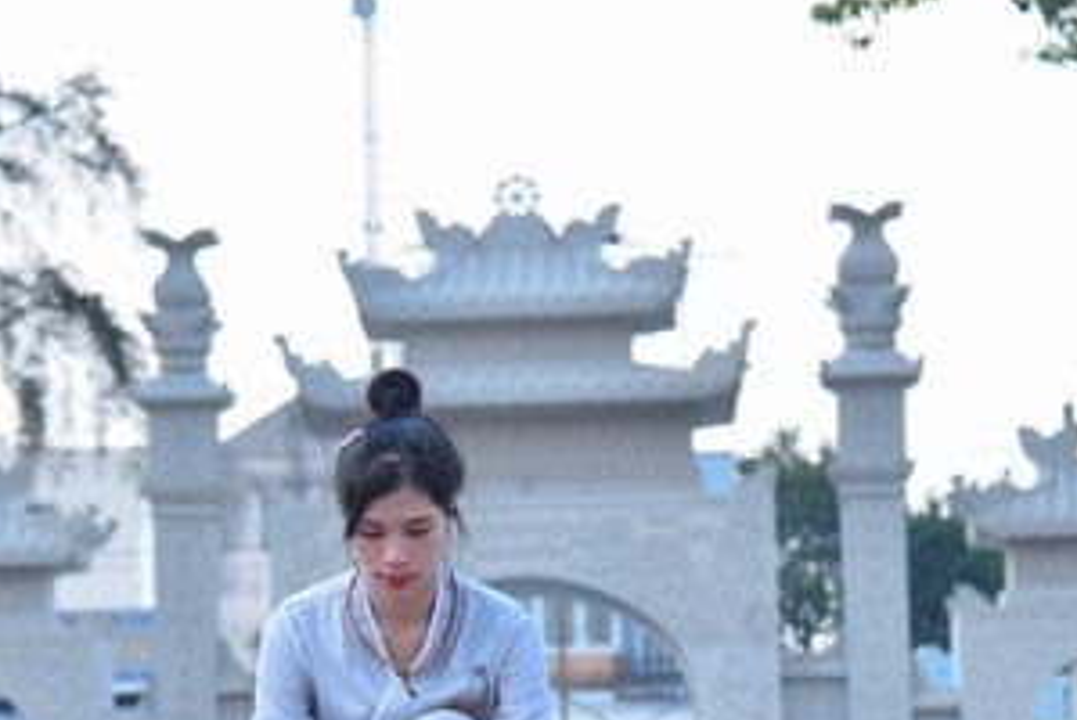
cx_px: 360
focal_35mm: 163
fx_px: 4881
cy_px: 536
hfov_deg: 12.6
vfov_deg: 8.4
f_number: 4.5
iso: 125
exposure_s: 1/250
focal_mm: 75
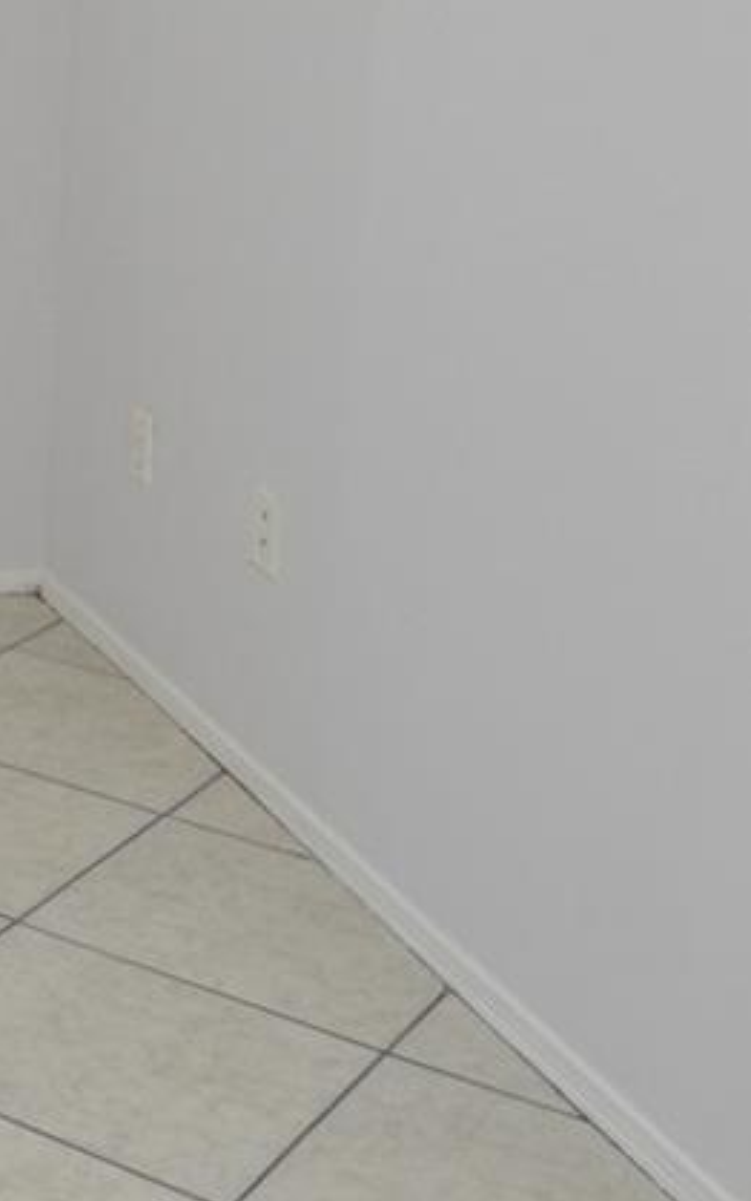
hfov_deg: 13.7
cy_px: 136
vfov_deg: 28.3
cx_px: -1018
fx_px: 2292
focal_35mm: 70
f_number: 4
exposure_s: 1/60
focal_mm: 12
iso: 400
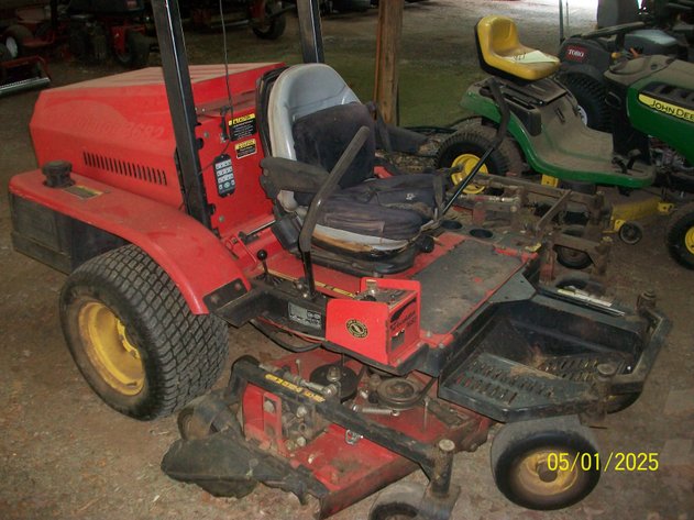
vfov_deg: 41.8
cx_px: 347
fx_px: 682
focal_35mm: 34
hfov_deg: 54.0
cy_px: 260
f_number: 2.8
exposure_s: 1/60
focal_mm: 5.7
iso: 160
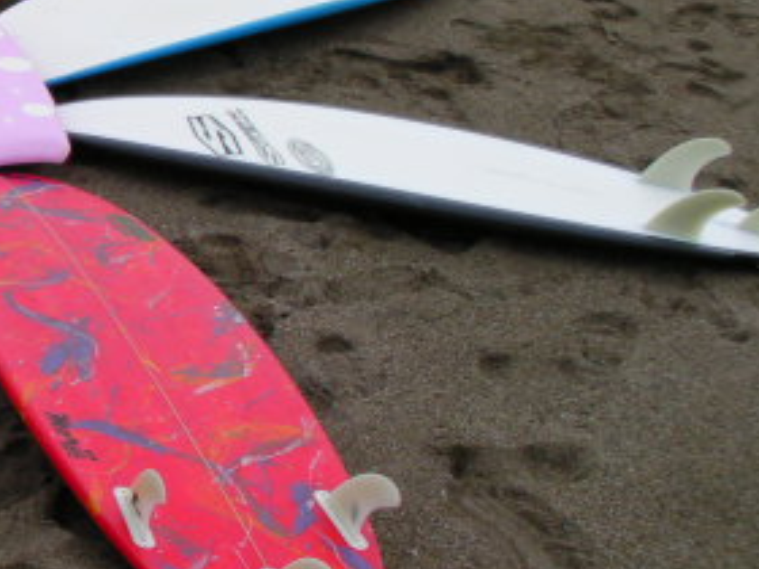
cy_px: 187
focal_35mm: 87
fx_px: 1908
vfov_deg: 16.9
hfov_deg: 21.3
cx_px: -89
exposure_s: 1/370
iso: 50
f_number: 4.5
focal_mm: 6.3
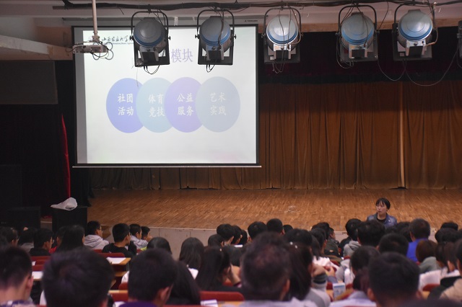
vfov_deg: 18.2
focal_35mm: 75
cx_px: 231
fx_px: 962
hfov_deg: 27.0
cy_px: 154
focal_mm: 50
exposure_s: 1/60
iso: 2200
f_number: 4.8
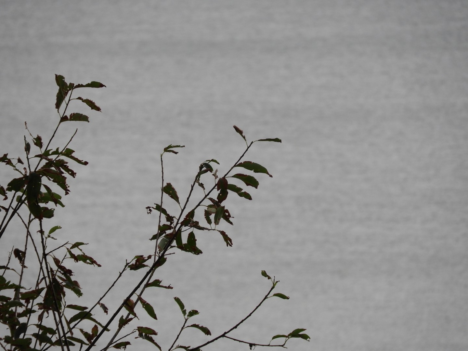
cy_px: 176
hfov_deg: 3.1
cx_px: 234
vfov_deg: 2.3
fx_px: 8788
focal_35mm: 650
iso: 200
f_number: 5.6
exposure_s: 1/250
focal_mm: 116.5
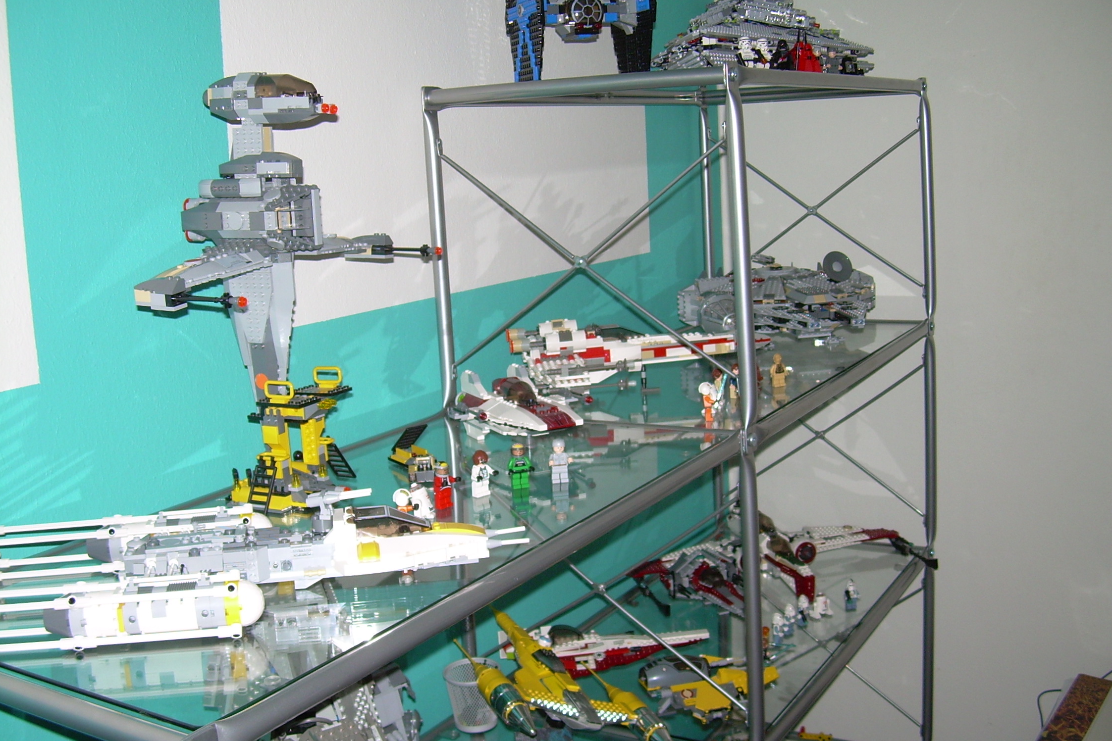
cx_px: 556
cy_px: 352
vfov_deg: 33.4
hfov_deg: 48.5
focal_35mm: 40
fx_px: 1236
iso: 50
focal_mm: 6.3
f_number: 2.8
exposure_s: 1/60
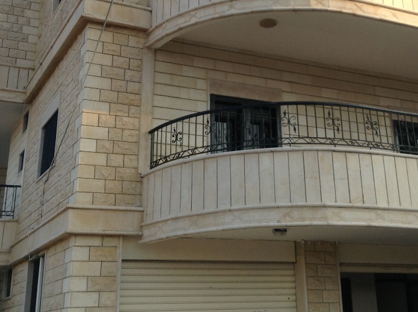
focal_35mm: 57
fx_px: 687
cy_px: 73
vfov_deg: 25.3
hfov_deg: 33.7
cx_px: 247
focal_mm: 3.3
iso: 32
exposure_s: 1/337
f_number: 2.4
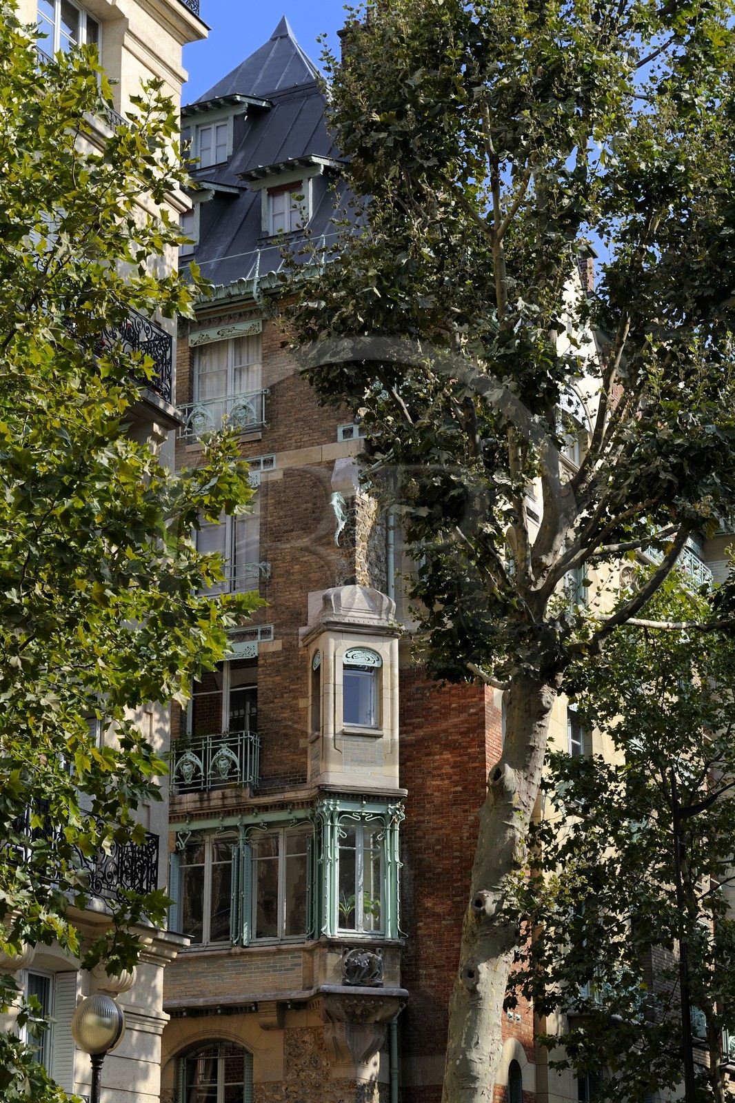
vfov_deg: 28.8
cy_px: 552
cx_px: 368
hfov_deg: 19.4
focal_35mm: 70
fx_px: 2145
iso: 200
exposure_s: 1/200
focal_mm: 70
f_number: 10
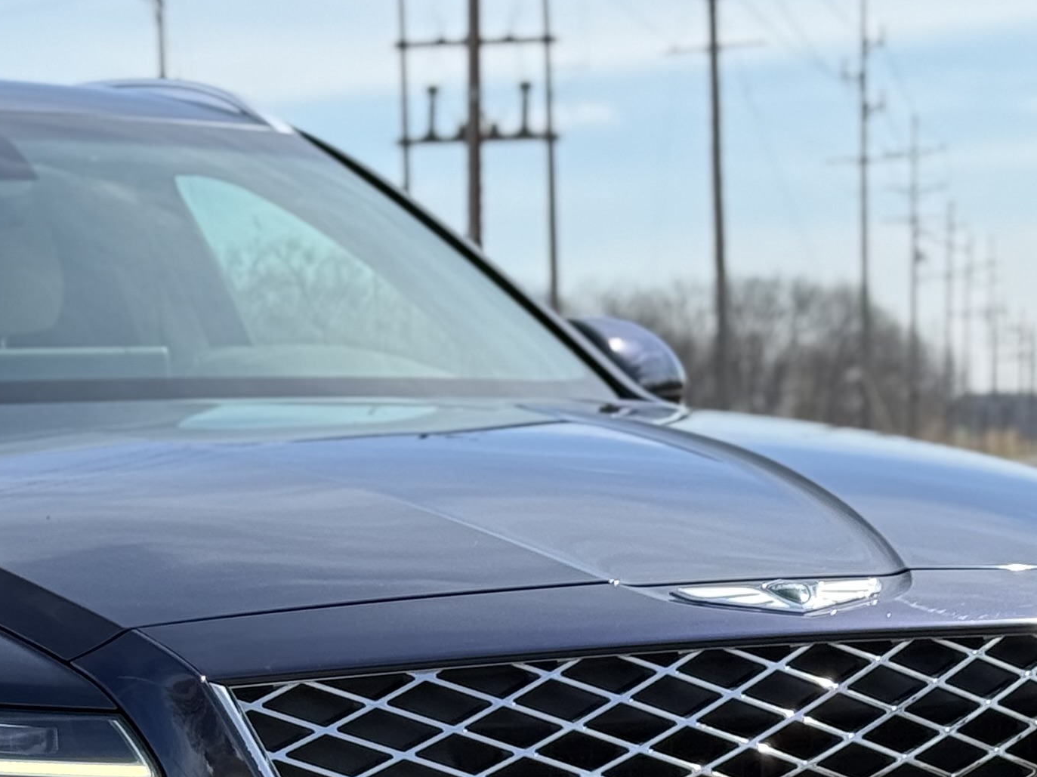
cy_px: 735
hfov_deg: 13.9
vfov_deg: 10.4
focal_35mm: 141
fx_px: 4223
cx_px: 149
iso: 80
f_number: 1.78
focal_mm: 6.76
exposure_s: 1/2088
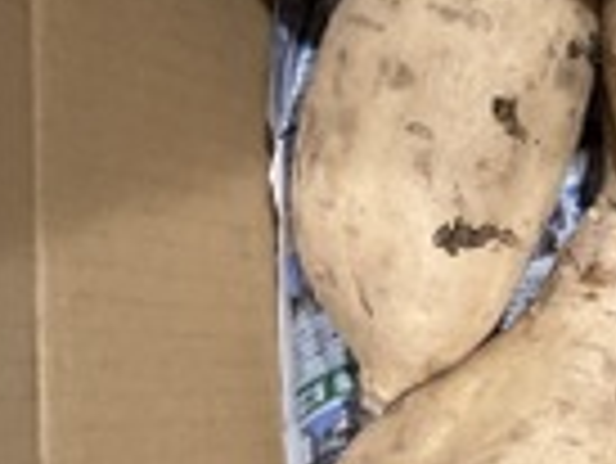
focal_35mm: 98
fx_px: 1745
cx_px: 719
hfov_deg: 19.0
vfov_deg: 14.9
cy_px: 419
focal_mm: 3.99
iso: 320
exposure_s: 1/50
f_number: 1.8
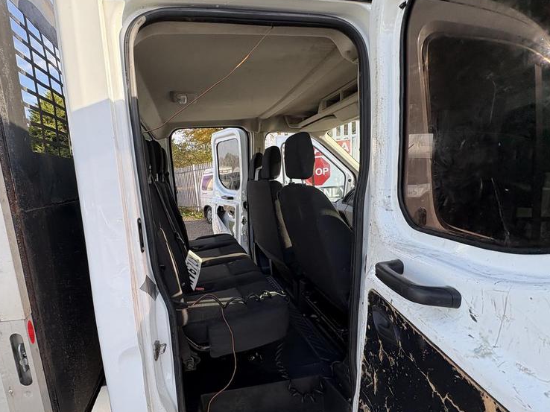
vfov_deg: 74.4
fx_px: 270
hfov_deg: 90.3
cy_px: 230
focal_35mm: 17
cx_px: 230
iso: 40
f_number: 2.2
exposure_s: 1/242
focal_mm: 2.22
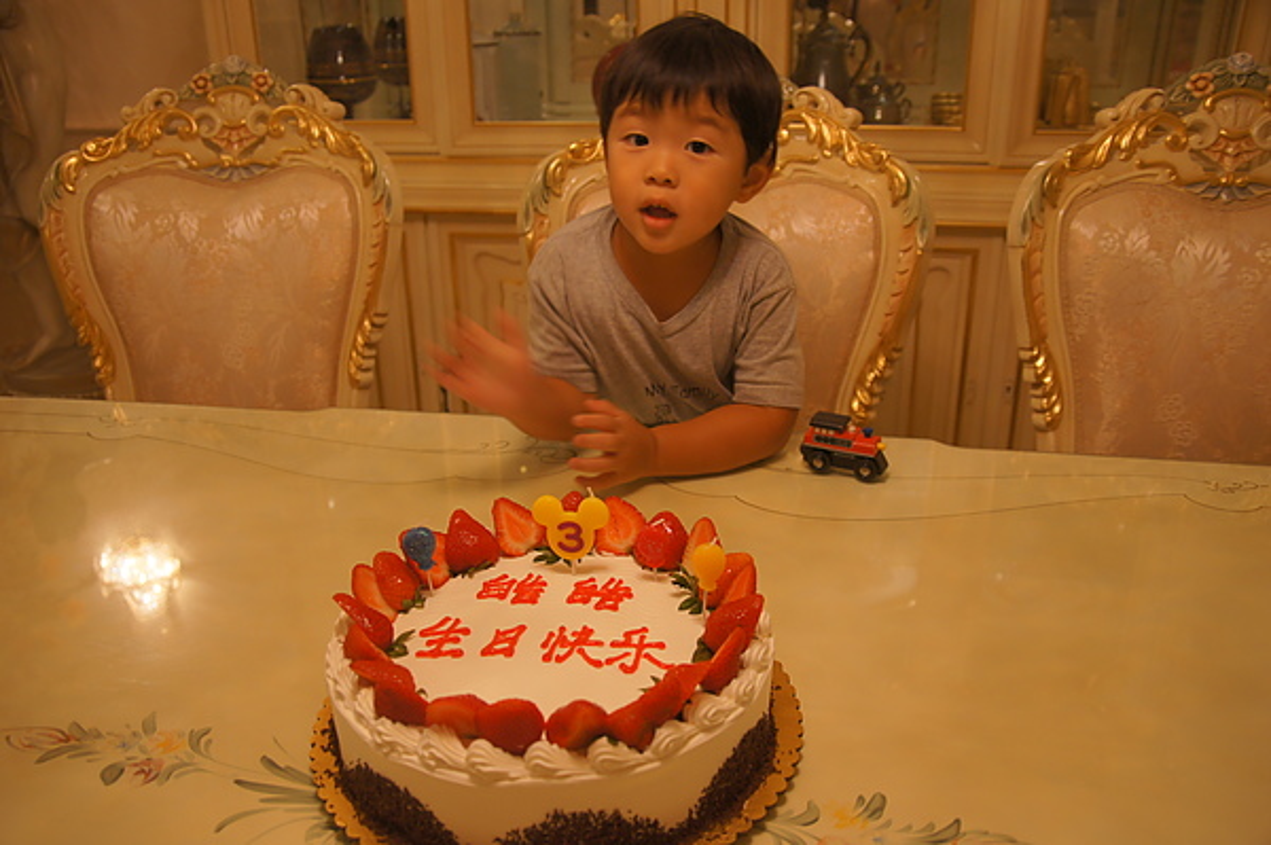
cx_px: 636
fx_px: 1058
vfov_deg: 43.5
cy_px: 422
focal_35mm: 30
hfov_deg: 62.0
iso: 320
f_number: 3.5
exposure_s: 1/40
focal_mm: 20
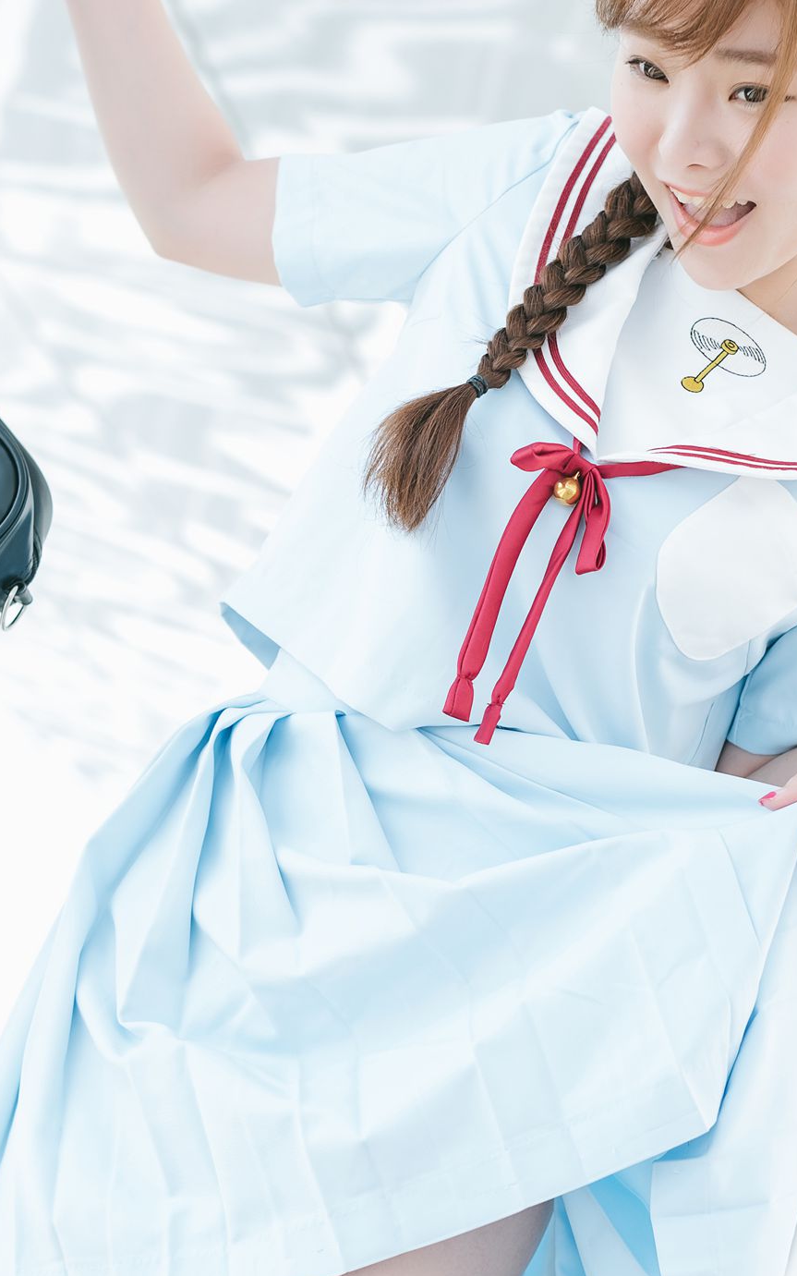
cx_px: 436
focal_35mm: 88
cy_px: 685
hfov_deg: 14.8
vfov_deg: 23.5
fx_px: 3059
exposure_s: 1/400
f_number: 2.8
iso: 100
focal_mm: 35
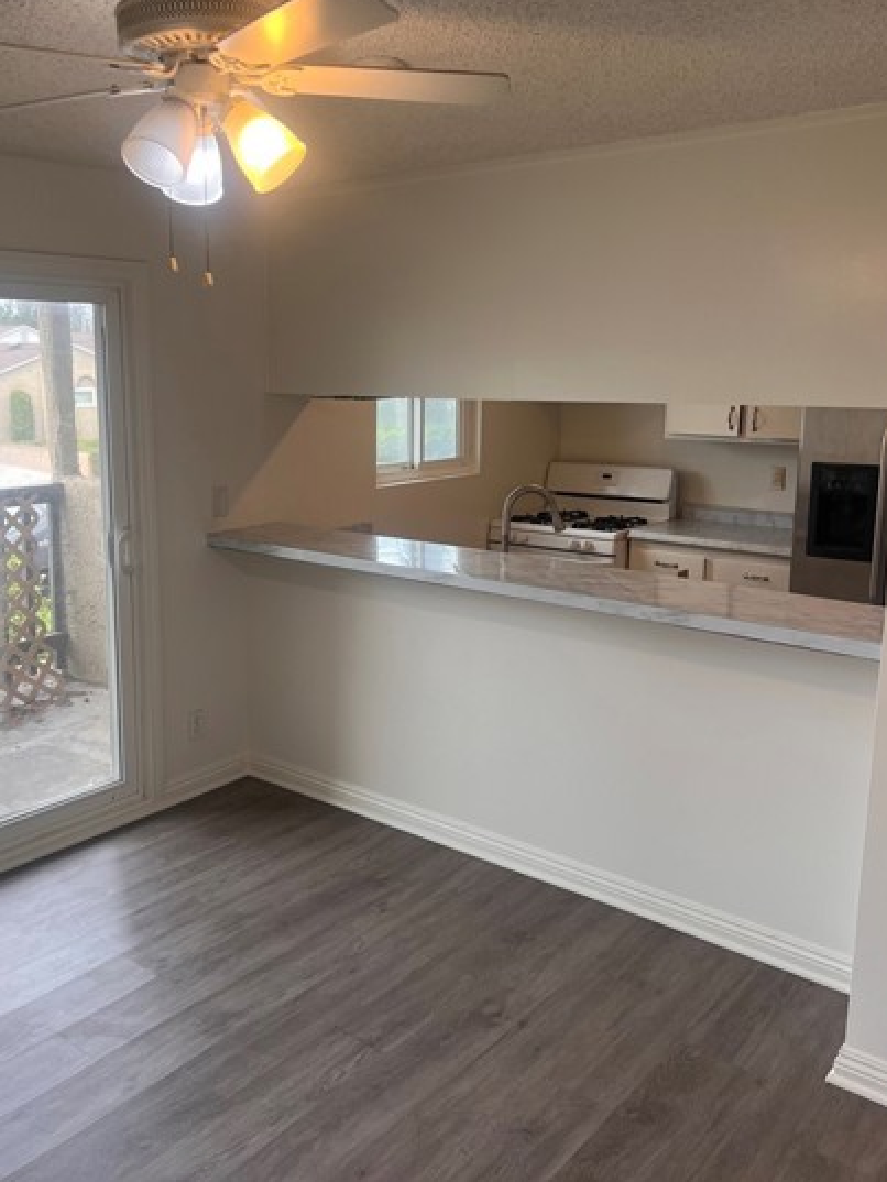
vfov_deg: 58.3
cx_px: 387
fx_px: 1059
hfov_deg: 45.4
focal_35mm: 31
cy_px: 550
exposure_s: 1/120
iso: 64
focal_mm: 5.7
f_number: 1.5
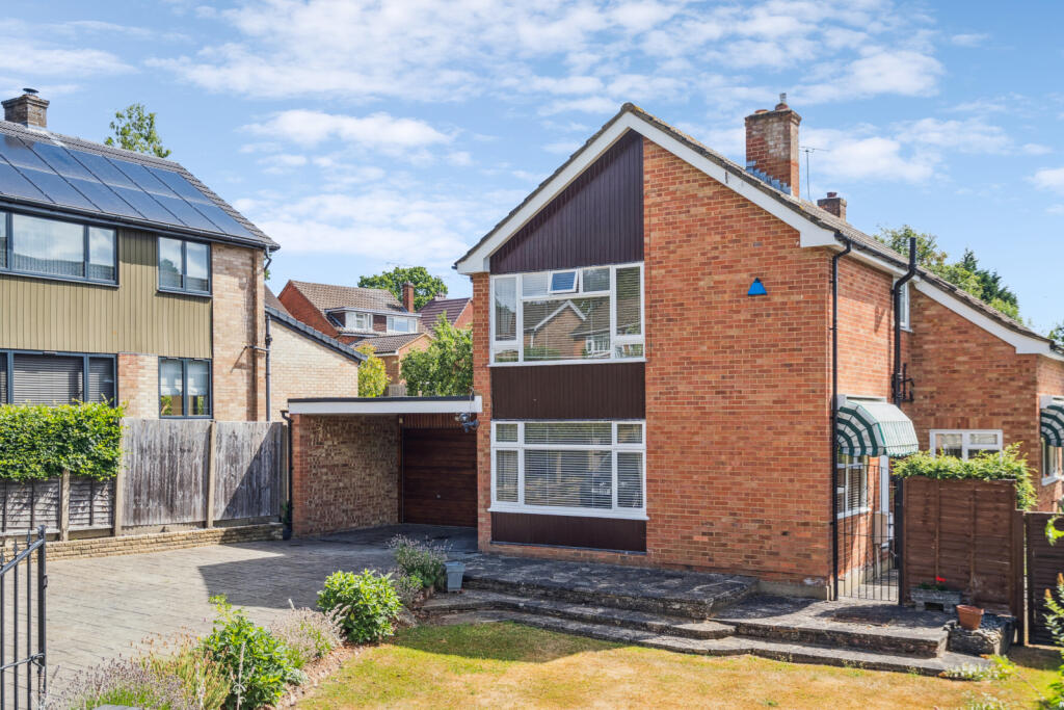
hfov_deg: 54.4
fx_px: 1035
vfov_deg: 37.9
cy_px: 355
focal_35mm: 35
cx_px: 532
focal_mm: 35
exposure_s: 1/320
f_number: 7.1
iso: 400
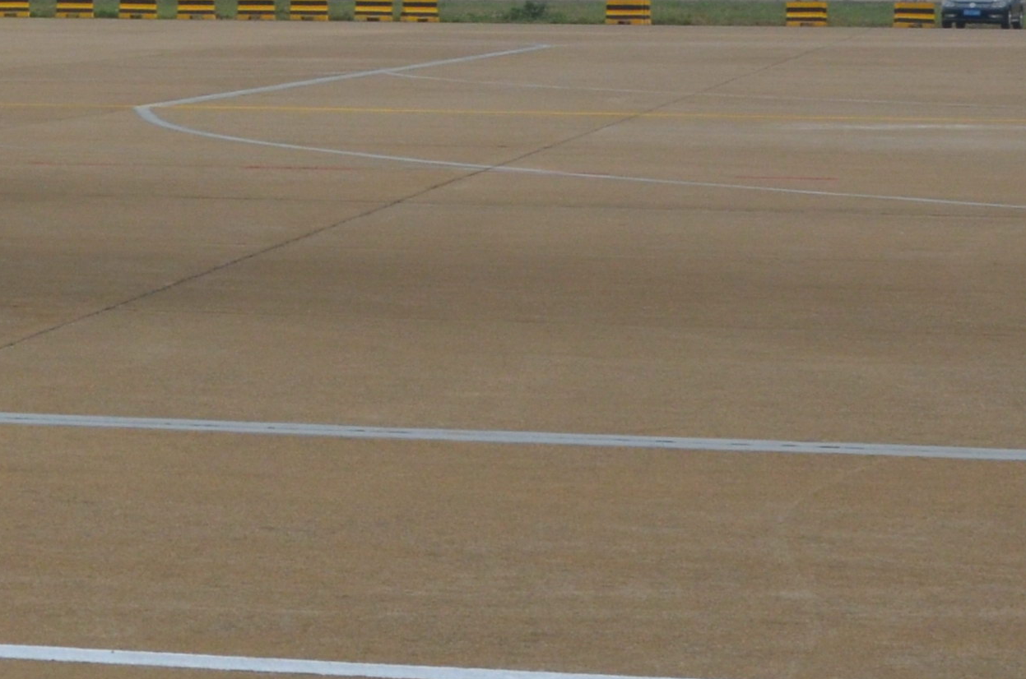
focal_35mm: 166
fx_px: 4721
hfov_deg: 11.8
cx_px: -569
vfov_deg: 8.1
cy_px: -201
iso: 500
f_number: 13
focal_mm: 28
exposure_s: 1/640
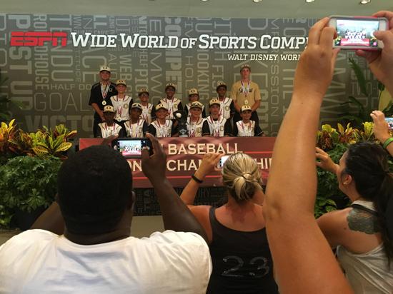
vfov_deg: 48.2
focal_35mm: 29
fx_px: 329
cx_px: 196
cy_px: 147
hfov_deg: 61.7
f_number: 2.2
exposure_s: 1/20
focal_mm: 4.15
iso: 200
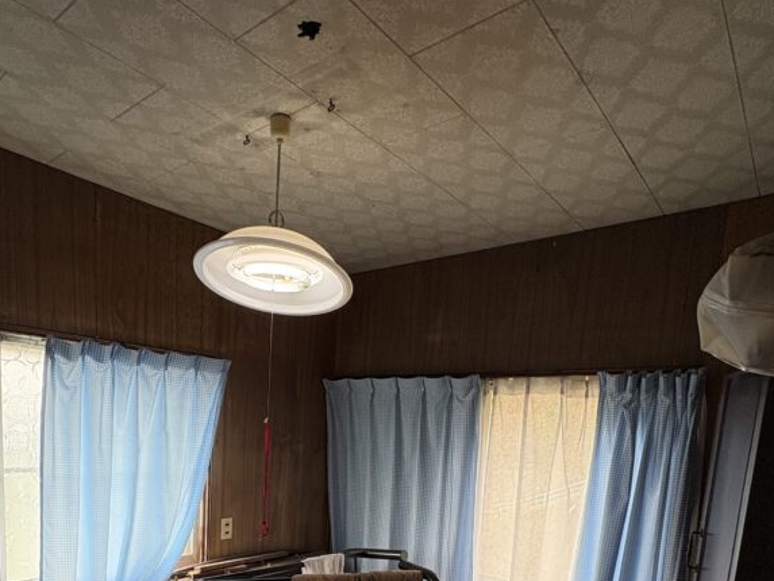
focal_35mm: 25
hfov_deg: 68.8
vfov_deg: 49.6
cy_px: 509
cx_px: 319
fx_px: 559
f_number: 2.2
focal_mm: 2.22
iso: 160
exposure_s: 1/120
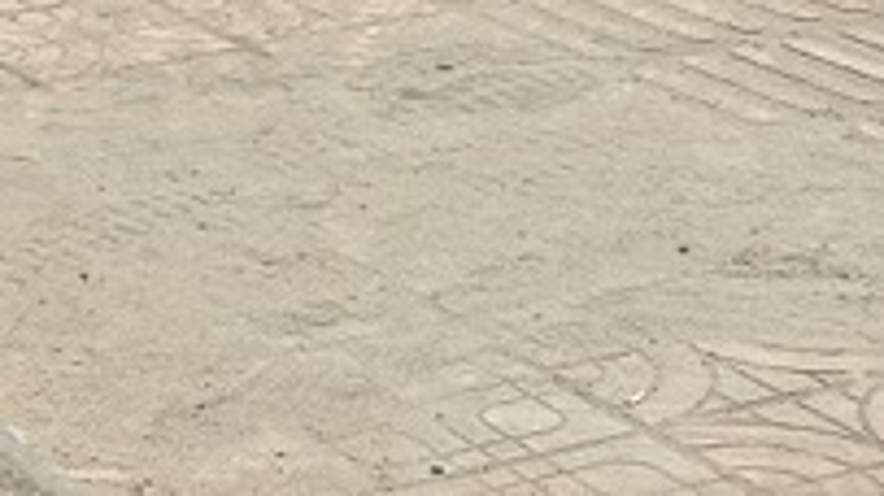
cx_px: -653
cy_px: -944
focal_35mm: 132
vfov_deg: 8.0
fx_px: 3093
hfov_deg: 14.5
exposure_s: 1/5000
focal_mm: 6.86
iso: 80
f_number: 1.78
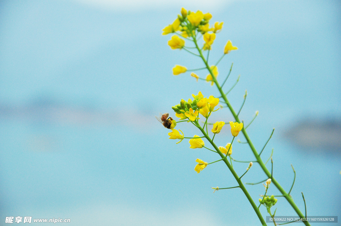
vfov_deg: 8.7
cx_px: 170
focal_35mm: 158
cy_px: 113
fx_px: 1490
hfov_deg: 13.1
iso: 500
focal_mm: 105
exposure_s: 1/2500
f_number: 6.3
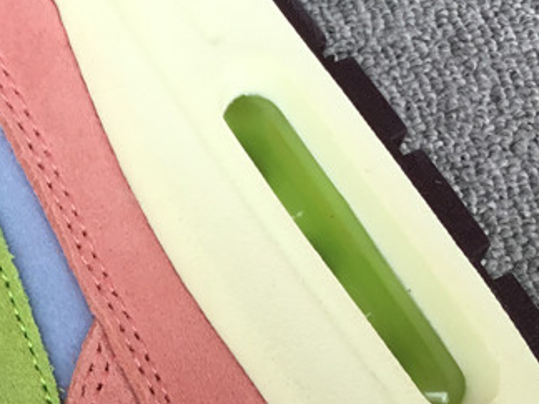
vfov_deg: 16.2
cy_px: 526
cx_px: -7
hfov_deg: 21.9
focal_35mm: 86
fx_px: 1339
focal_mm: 3.3
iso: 25
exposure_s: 1/226
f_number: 2.4
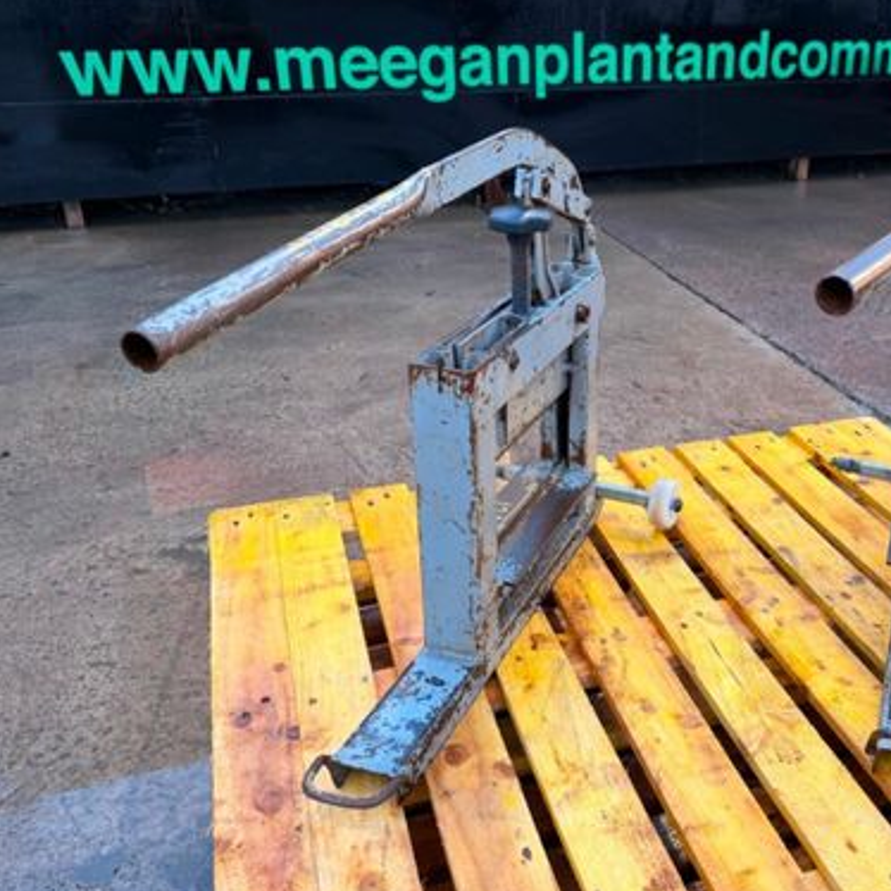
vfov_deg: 48.5
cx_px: 636
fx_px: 990
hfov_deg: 47.2
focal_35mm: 34
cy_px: 448
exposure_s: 1/100
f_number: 1.78
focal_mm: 6.76
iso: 100
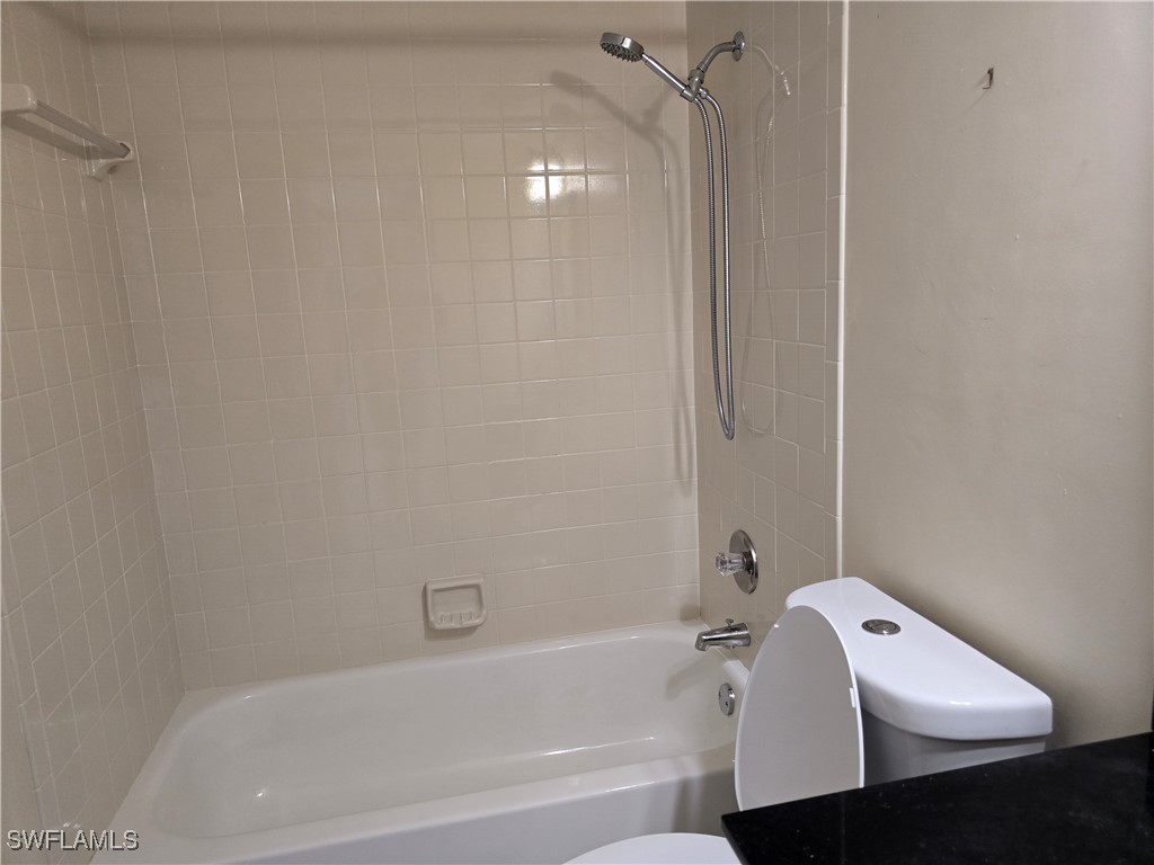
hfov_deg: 73.9
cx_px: 577
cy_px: 432
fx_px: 767
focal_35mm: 23
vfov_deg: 58.9
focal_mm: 6.3
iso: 400
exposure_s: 1/120
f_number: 1.7
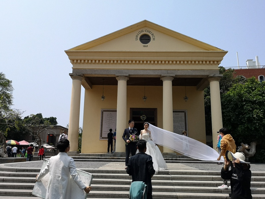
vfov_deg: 46.8
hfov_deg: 60.0
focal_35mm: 30
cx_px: 132
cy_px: 100
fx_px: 230
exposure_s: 1/2506
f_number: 1.8
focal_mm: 3.95
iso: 50
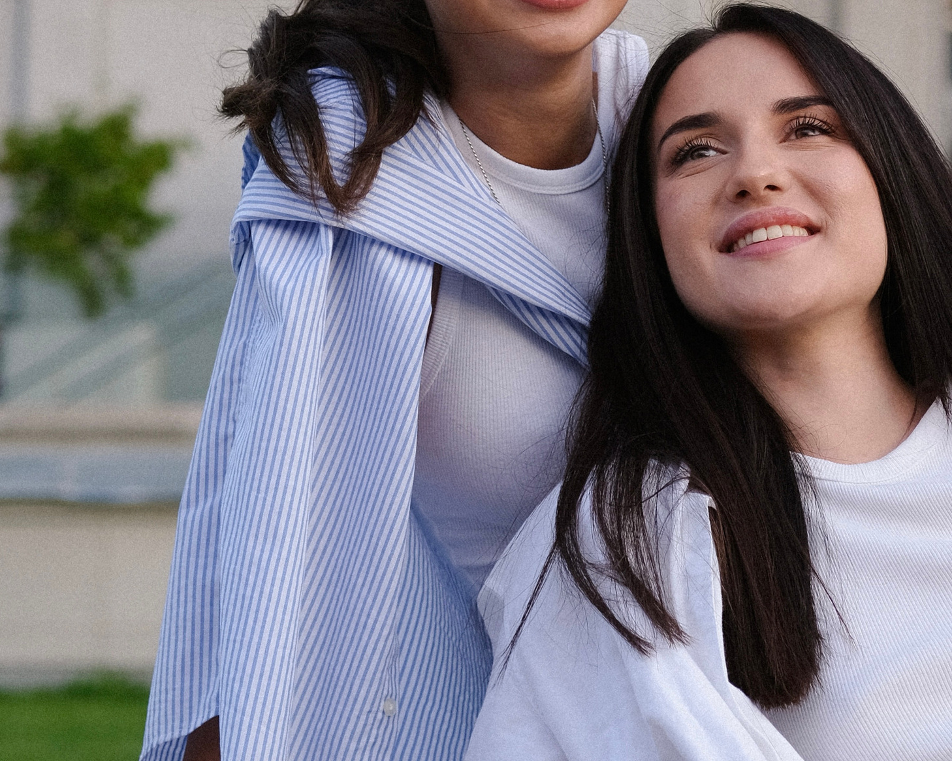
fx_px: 3690
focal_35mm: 131
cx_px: 696
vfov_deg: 11.7
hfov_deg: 14.6
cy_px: 78
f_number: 2.5
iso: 160
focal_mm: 35
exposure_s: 1/320
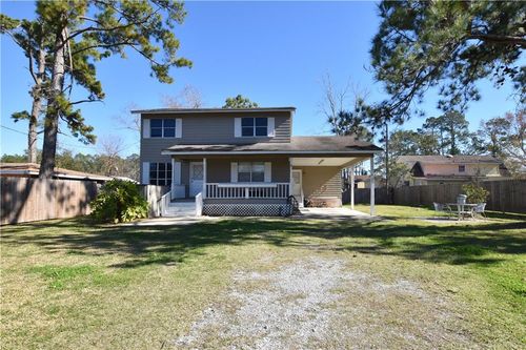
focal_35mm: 15
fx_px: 219
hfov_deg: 100.4
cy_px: 175
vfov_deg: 77.3
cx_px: 263
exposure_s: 1/250
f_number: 7.1
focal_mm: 10
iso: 200
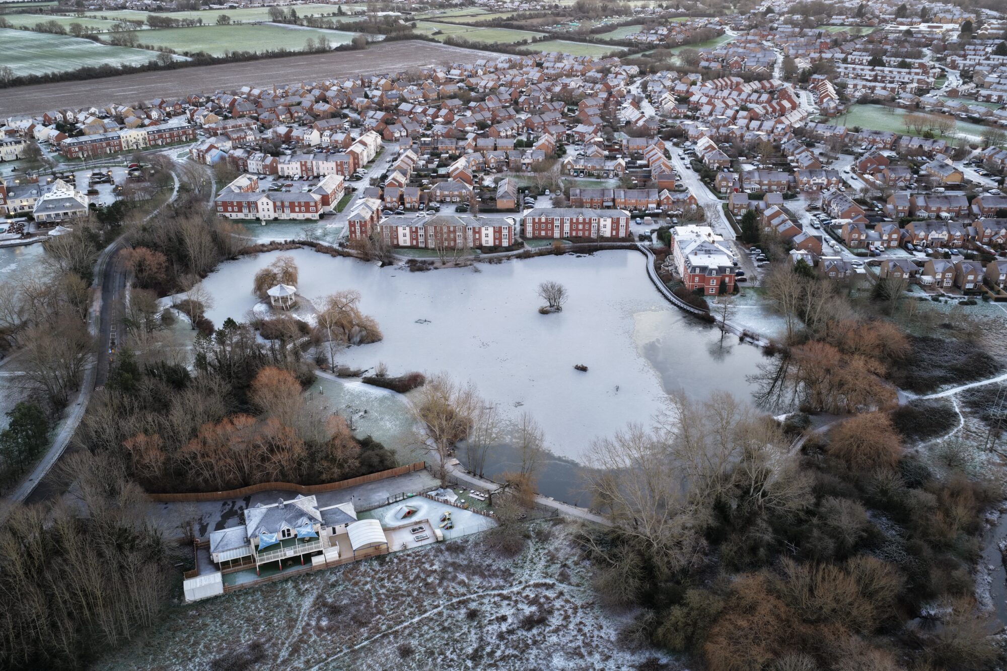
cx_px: 504
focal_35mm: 28
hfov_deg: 65.5
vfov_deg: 46.4
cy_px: 336
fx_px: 783
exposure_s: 1/15
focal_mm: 14.45
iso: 320
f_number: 2.8
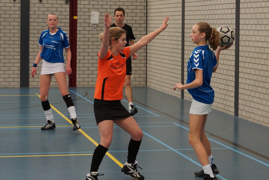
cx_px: 134
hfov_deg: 27.0
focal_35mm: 75
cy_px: 90
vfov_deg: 18.2
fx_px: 560
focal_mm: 50
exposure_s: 1/160
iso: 1000
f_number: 3.5
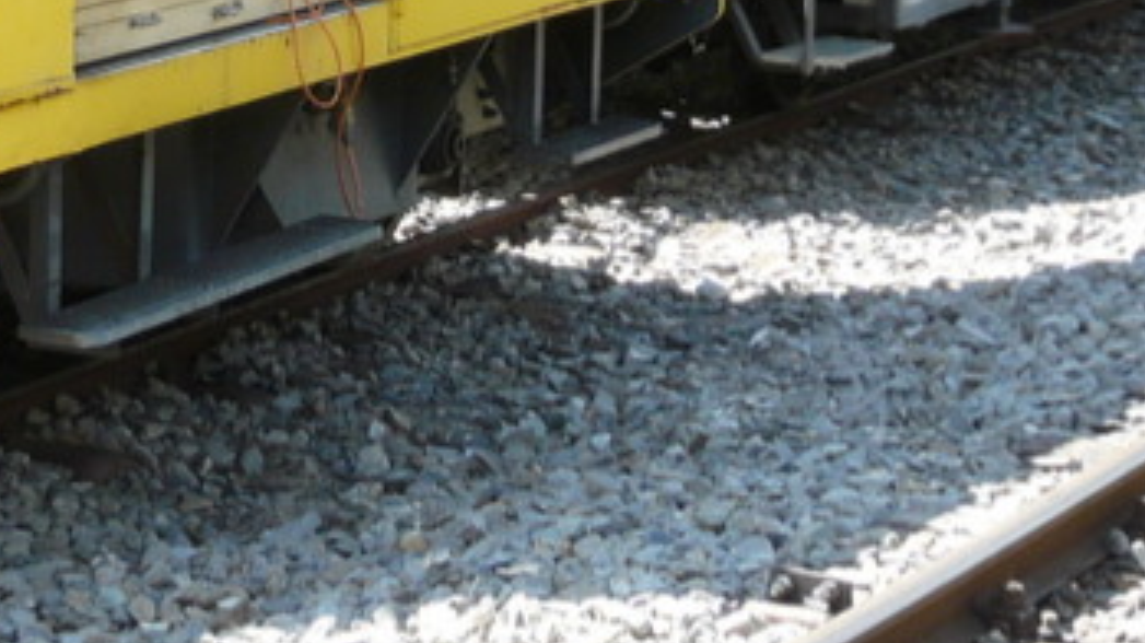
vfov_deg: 9.1
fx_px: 3976
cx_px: -36
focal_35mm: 131
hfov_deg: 16.0
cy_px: -259
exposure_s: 1/160
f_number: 4
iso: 100
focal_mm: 6.8
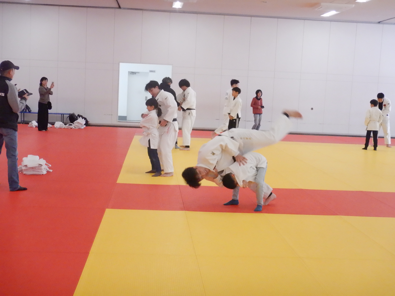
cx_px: 198
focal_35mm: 52
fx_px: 593
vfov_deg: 28.0
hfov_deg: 36.8
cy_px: 148
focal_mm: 9.2
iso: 1600
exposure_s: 1/125
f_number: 4.3
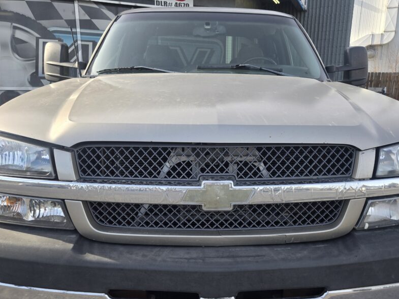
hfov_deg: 59.9
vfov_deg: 46.6
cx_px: 211
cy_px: 178
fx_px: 346
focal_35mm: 30
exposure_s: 1/1325
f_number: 1.8
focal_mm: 5.4
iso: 80
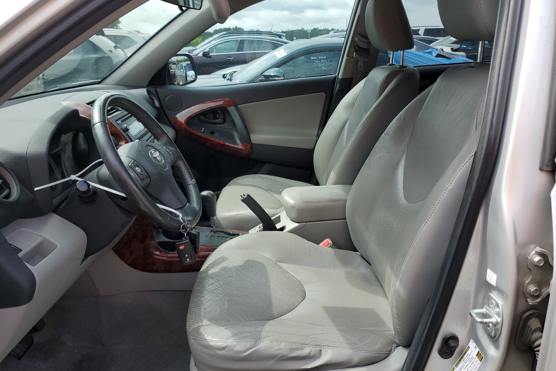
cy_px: 183
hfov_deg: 65.5
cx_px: 272
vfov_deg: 46.4
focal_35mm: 28
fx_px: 432
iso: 50
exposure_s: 1/1429
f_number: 1.5
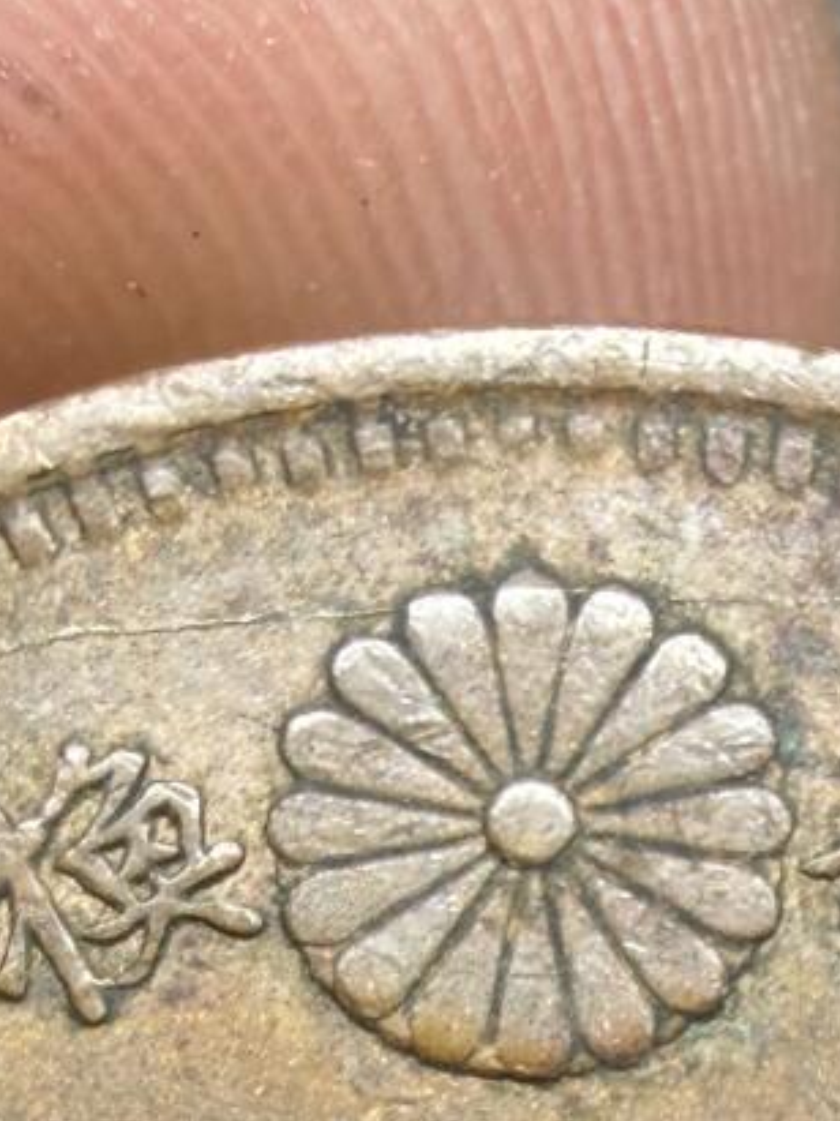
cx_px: 559
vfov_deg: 15.7
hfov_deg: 13.0
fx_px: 3690
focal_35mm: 114
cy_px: 1748
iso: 50
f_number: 2.2
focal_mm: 2.22
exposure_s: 1/121
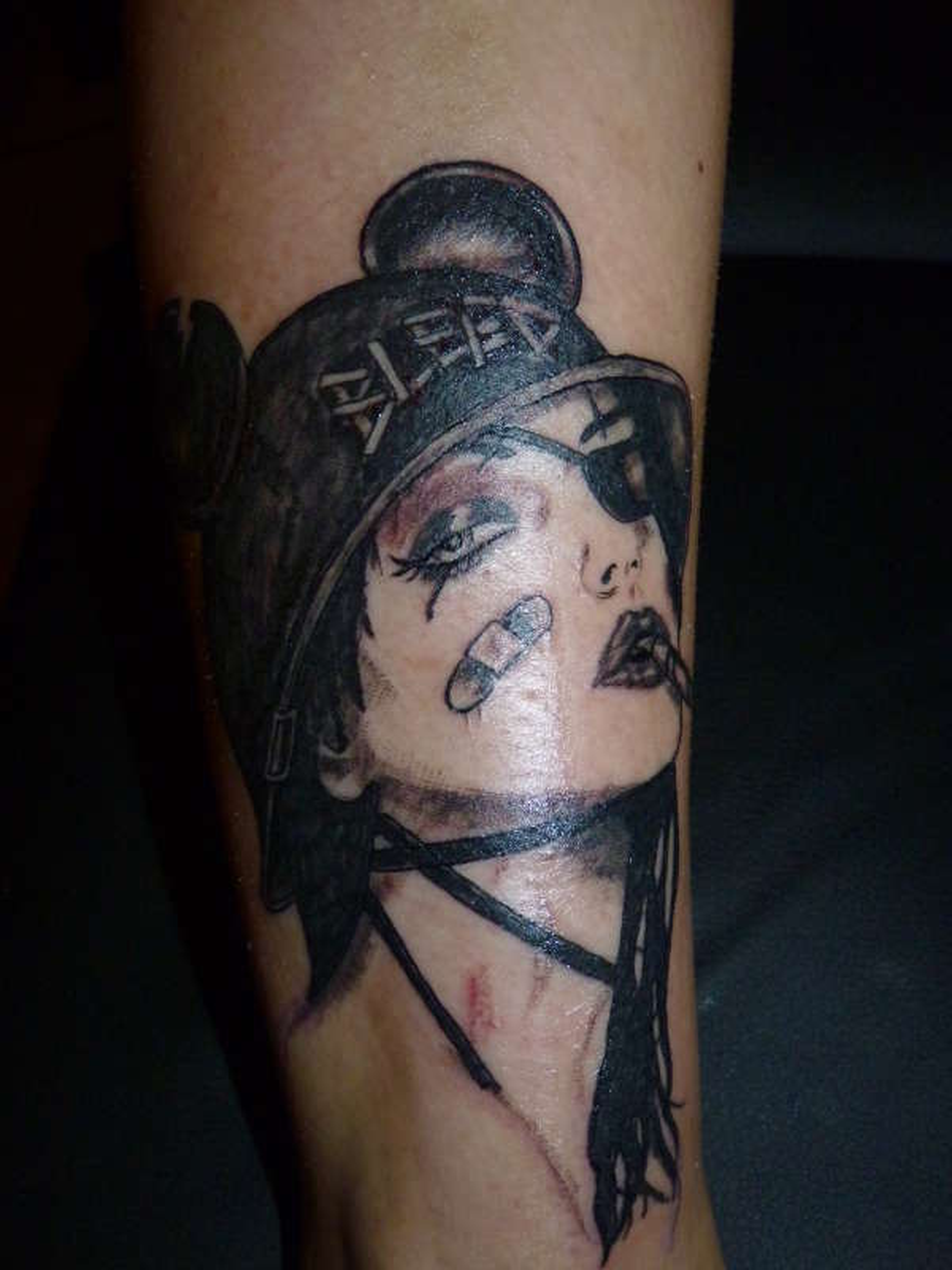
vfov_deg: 51.4
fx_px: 1320
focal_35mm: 36
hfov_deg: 39.7
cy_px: 635
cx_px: 476
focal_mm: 6.4
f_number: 3
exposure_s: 1/125
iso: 320
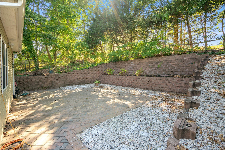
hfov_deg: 96.7
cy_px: 75
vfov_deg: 73.7
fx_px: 100
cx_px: 112
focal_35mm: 16
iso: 320
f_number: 5.6
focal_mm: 16
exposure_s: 1/200
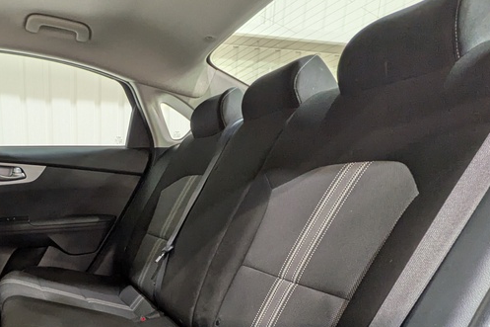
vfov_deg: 40.4
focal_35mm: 30
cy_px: 292
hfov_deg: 58.0
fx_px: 408
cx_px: 109
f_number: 2.2
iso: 80
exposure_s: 1/25
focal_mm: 1.83
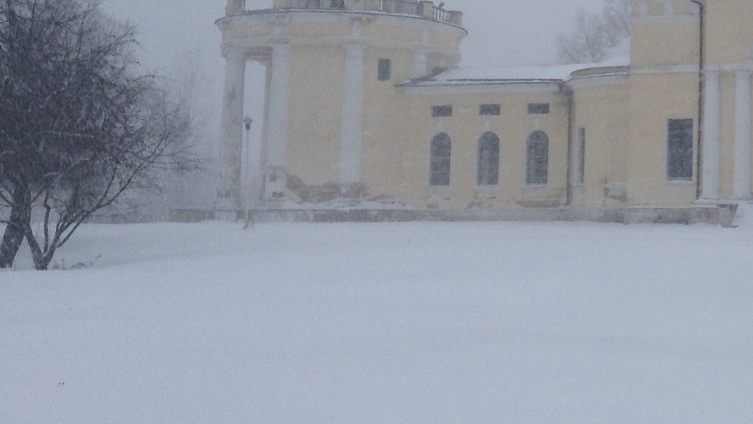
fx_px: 1518
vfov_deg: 15.8
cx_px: 761
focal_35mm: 76
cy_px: 82
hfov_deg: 26.3
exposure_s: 1/60
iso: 32
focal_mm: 3.3
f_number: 2.4
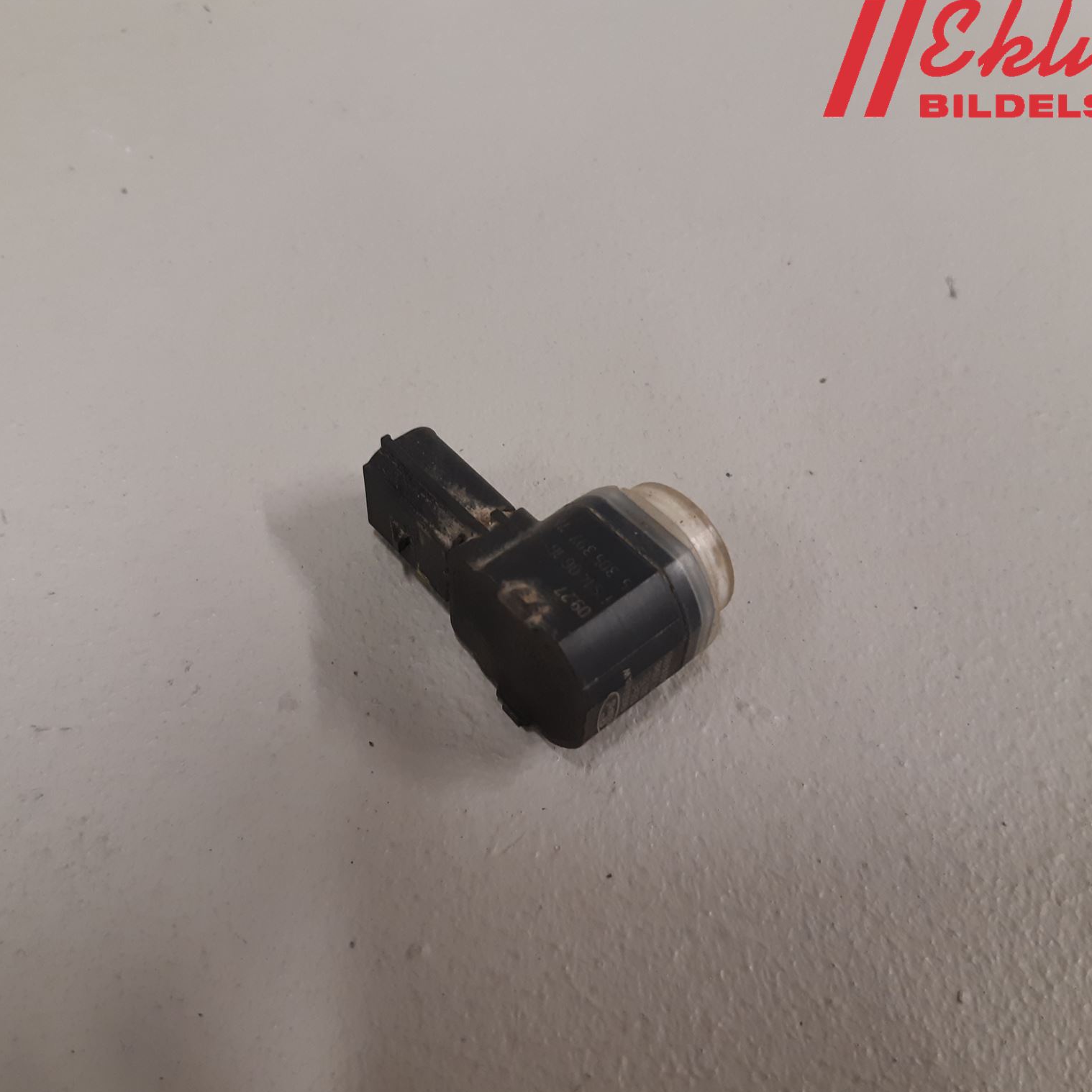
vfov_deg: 52.5
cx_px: 528
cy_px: 548
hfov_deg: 52.5
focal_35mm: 31
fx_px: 1106
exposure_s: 1/50
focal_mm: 3.93
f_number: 1.7
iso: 125
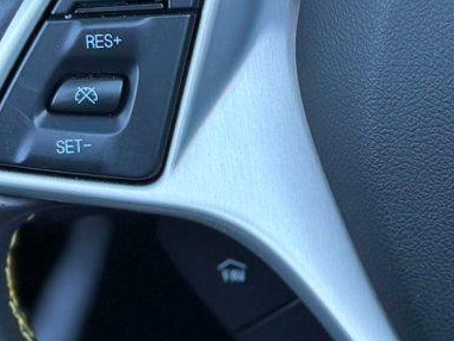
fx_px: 1692
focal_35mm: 129
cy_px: 231
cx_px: 340
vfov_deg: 11.5
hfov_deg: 15.2
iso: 80
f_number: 1.78
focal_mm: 6.86
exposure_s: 1/121
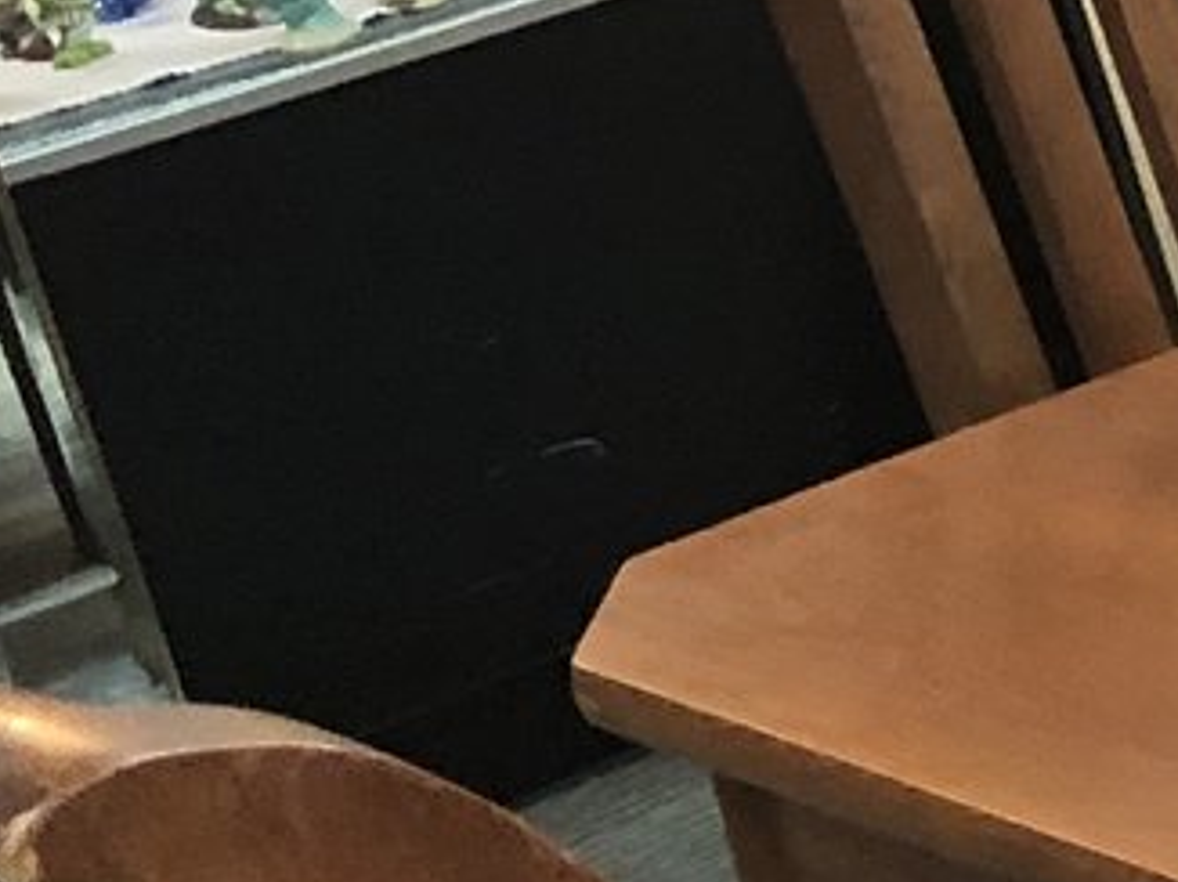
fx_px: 5849
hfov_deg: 9.6
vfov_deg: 8.6
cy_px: 943
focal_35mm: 172
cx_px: 3205
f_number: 1.8
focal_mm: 3.99
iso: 80
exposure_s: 1/15
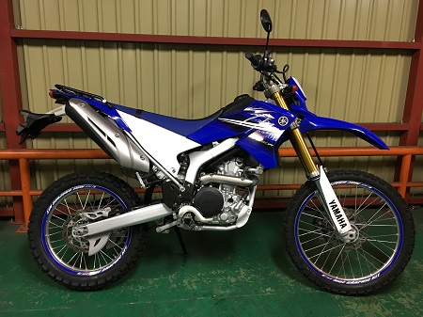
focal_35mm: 29
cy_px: 158
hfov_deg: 61.7
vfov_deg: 48.2
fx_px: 354
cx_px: 212
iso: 200
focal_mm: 4.15
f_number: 2.2
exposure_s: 1/24
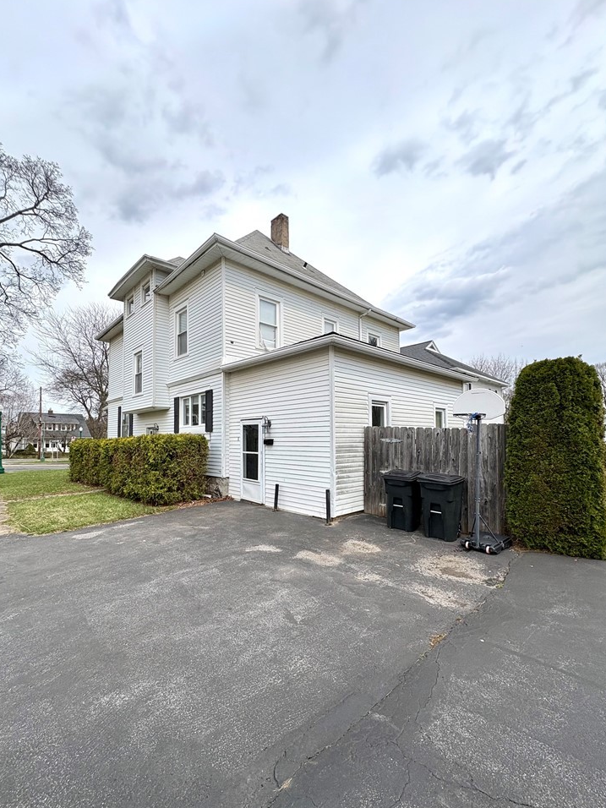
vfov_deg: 98.1
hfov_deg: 81.7
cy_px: 423
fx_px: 350
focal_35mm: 15
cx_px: 293
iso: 50
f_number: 2.2
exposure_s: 1/1789
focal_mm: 2.22
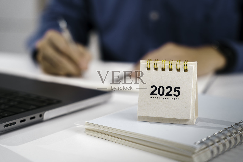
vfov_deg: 19.5
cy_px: 81
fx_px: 473
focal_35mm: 70
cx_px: 122
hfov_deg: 28.8
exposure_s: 1/125
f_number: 2.8
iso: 200
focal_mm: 70
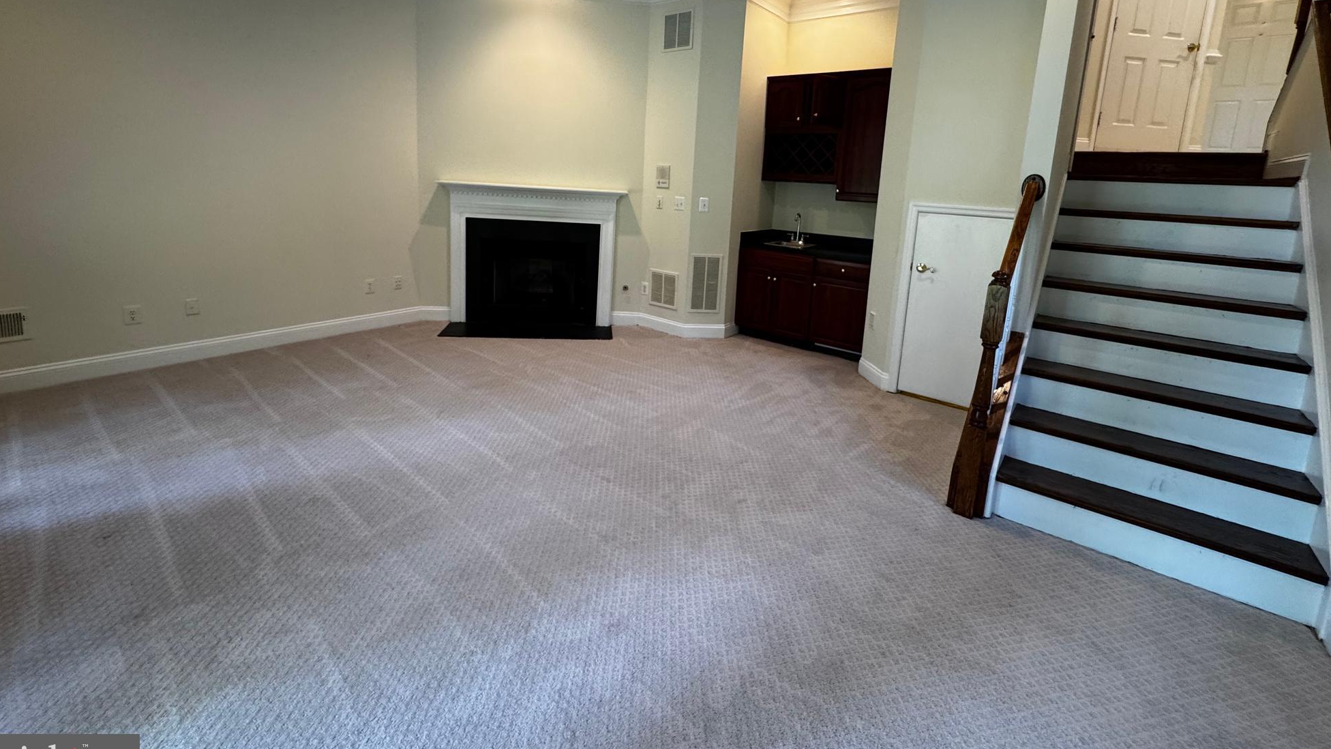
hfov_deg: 99.4
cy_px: 266
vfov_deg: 65.7
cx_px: 668
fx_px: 565
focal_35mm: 16
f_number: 2.2
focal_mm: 2.22
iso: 250
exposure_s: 1/60
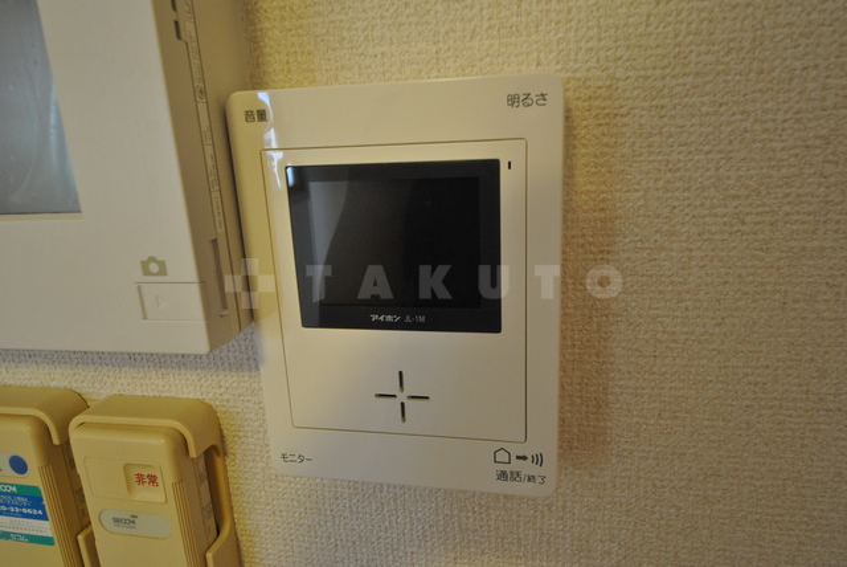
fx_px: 530
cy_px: 284
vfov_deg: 56.3
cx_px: 424
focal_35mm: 22
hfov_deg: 77.3
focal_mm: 15
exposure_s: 1/30
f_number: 5.3
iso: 560
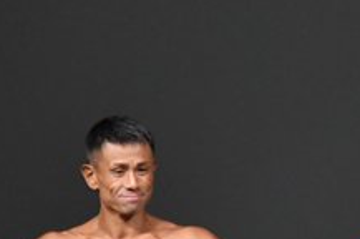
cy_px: 387
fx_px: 10704
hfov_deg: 1.9
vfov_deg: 1.3
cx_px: 595
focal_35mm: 1072
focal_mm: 200
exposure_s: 1/400
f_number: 5.6
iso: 4000
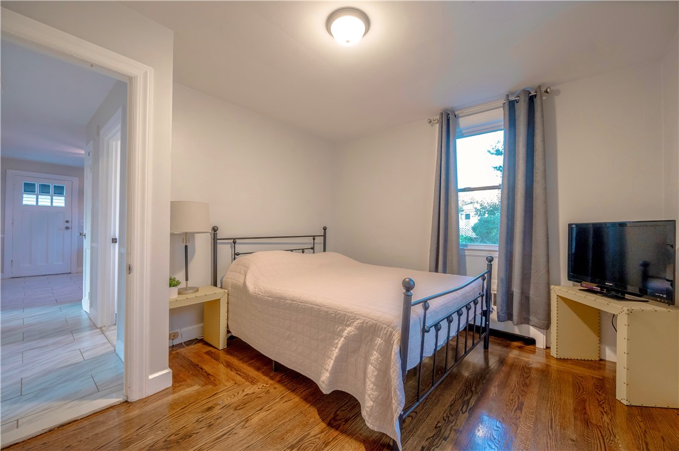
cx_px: 340
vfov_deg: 81.1
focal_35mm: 14
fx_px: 264
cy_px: 226
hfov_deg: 104.3
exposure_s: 1/40
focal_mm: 14
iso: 3200
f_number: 6.3
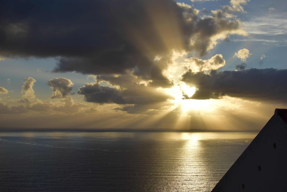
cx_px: 144
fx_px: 419
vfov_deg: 25.8
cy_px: 96
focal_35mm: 52
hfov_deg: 37.9
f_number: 4
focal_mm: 35
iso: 100
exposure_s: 1/4000
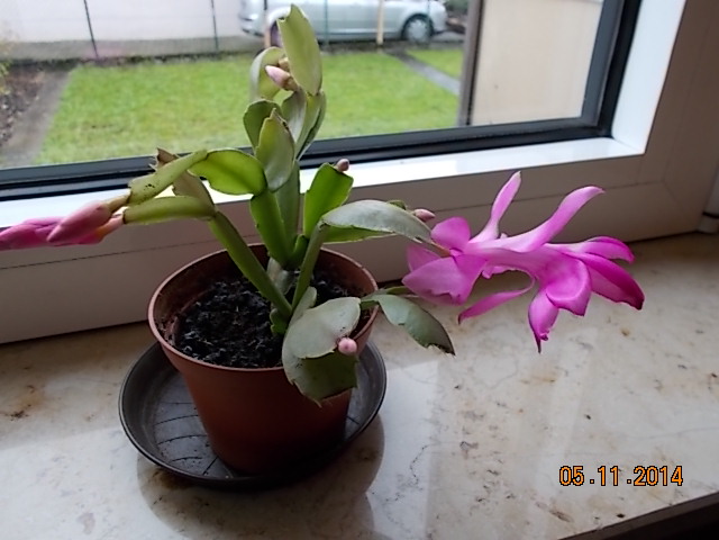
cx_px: 360
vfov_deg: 46.8
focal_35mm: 30
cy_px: 270
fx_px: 623
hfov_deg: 60.0
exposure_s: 1/25
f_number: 3.4
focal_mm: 5.3
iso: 100
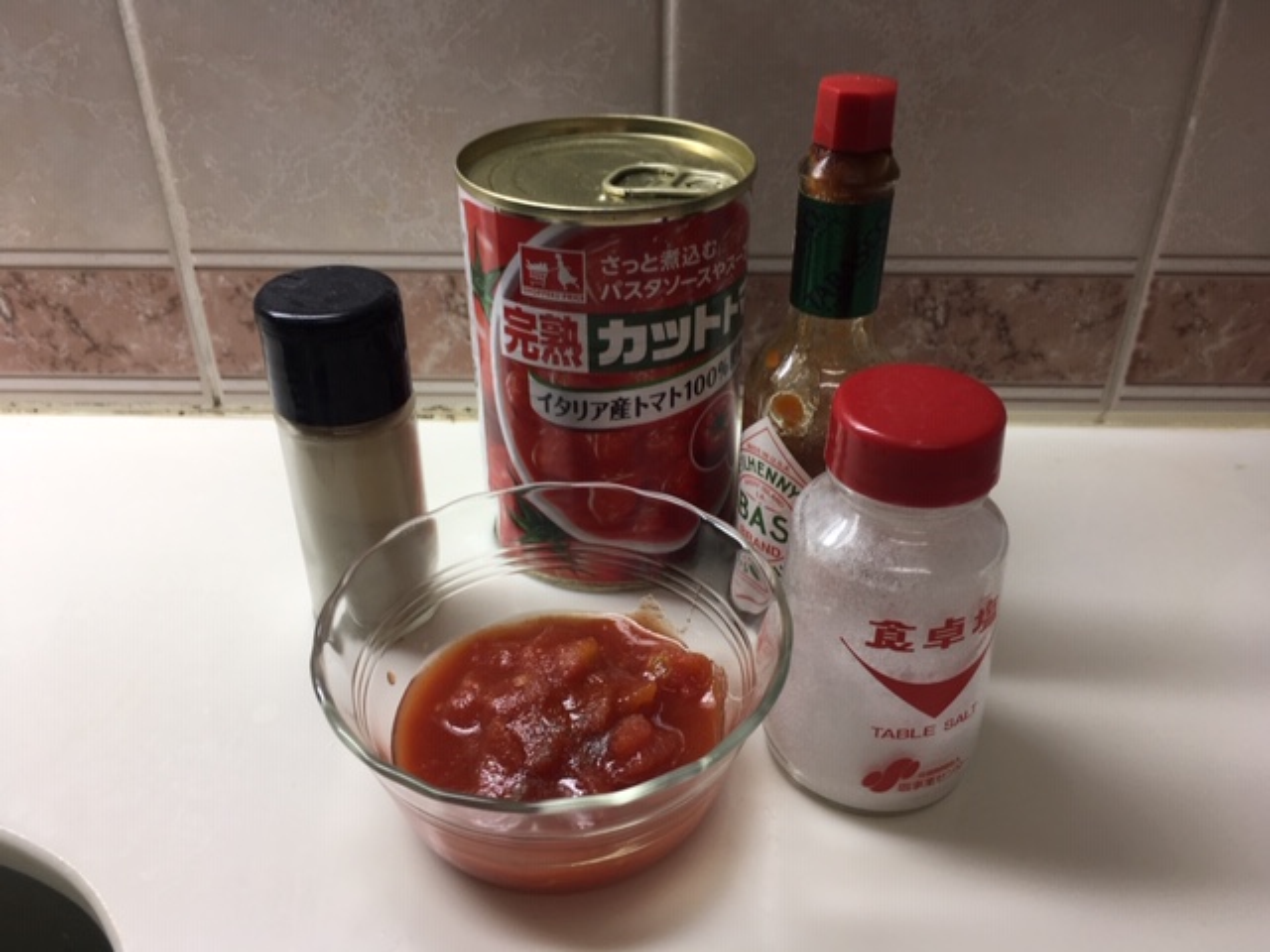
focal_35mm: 29
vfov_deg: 48.2
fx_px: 1064
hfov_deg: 61.7
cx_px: 635
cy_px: 476
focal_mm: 4.15
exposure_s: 1/50
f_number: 2.2
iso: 25
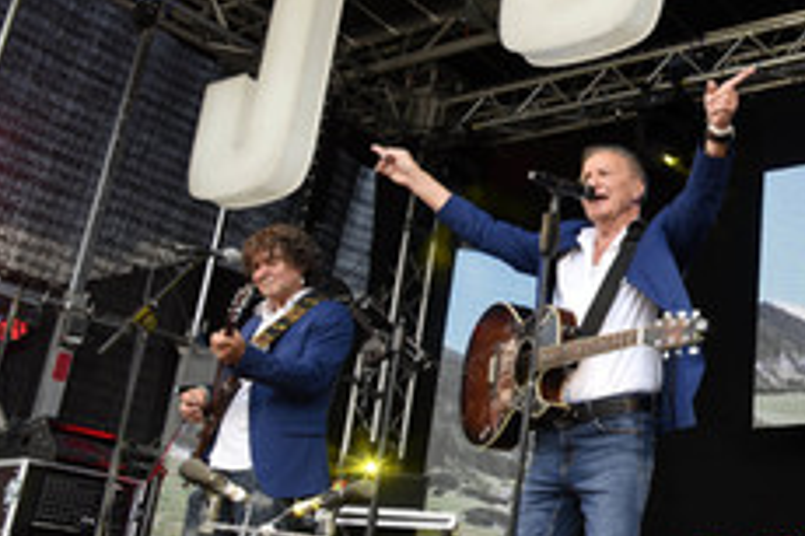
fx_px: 1050
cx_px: 754
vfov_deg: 28.6
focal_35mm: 47
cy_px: 263
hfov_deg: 38.5
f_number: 8
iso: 500
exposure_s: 1/160
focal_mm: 24
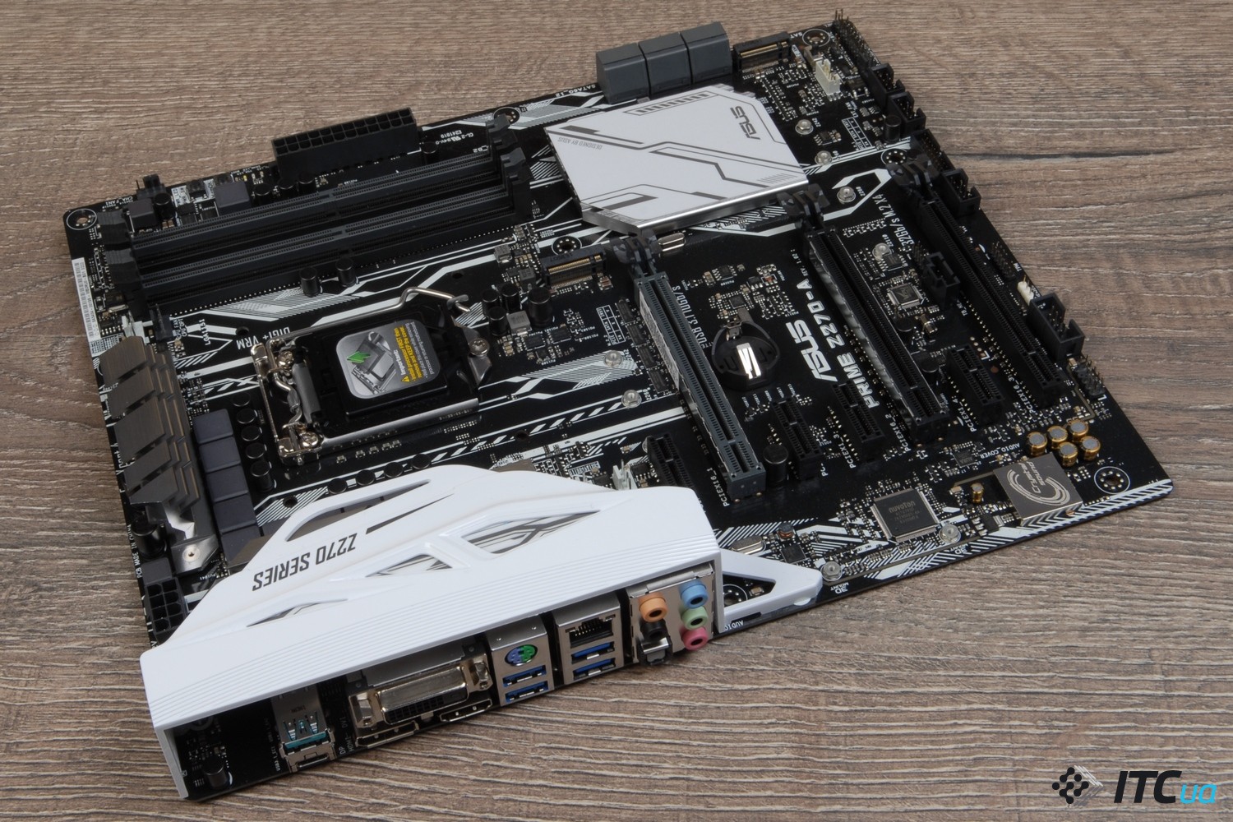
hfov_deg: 46.4
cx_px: 616
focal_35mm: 42
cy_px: 411
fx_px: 1438
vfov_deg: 31.9
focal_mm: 28
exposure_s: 1/100
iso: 100
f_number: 18
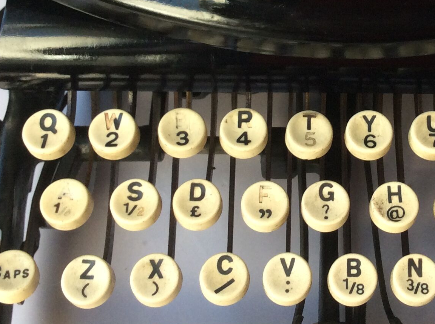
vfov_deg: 20.2
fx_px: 903
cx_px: 309
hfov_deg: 26.8
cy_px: 65
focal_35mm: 72
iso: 50
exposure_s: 1/100
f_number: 2.4
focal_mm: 3.3
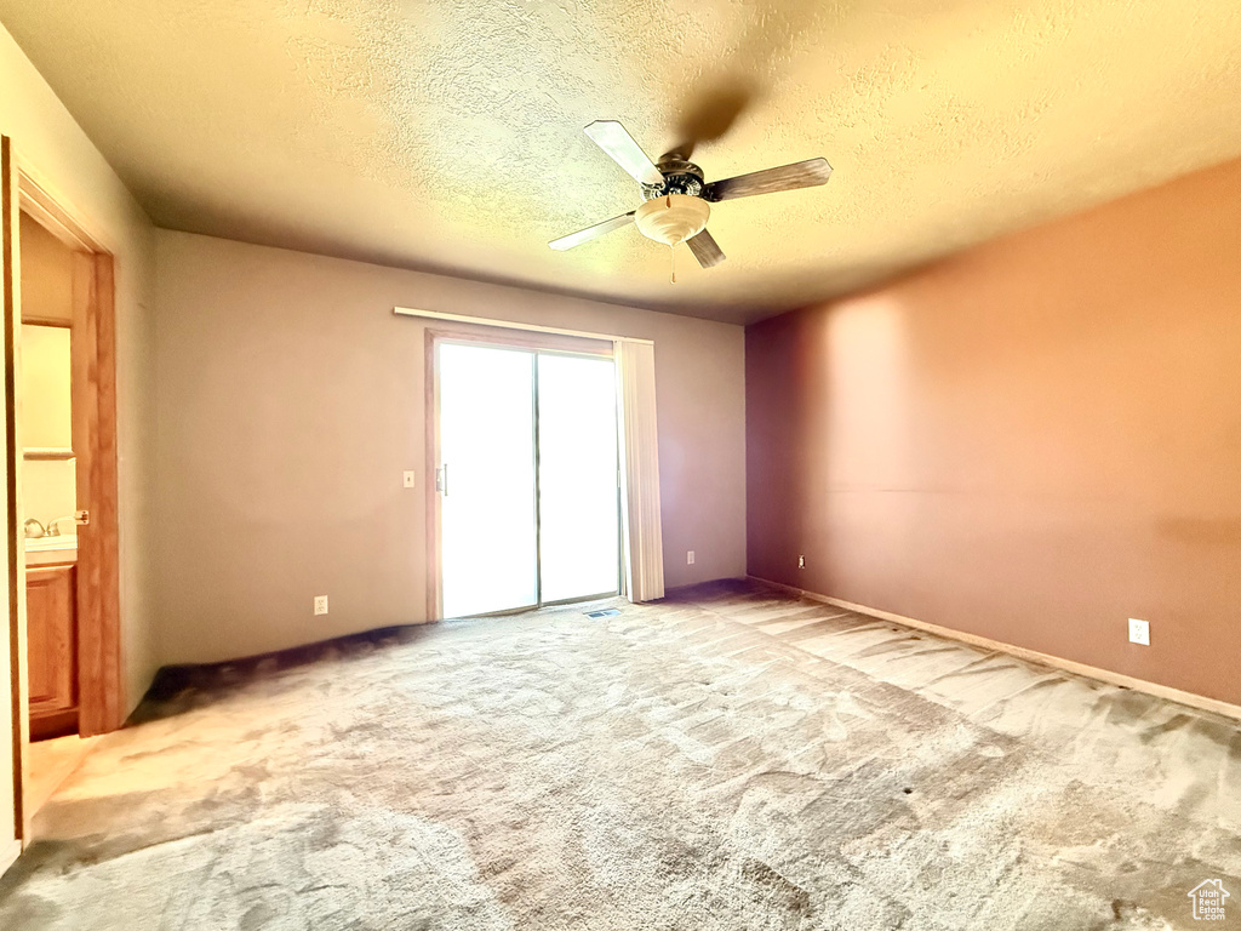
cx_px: 620
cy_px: 466
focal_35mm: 14
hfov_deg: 102.1
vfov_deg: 85.7
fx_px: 502
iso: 1000
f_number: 2.2
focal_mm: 2.22
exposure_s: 1/60
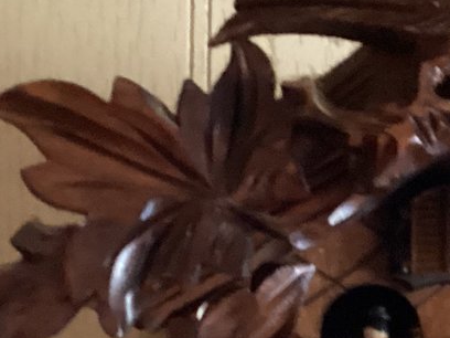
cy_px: 288
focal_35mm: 115
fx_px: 1495
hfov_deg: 17.0
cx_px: 376
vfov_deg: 12.8
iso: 800
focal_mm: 3.3
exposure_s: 1/30
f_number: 2.4
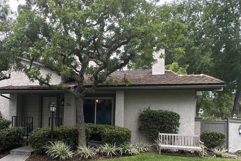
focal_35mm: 20
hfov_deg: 82.5
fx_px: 134
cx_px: 91
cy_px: 107
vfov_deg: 60.5
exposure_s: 1/174
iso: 40
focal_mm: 2.22
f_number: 2.2
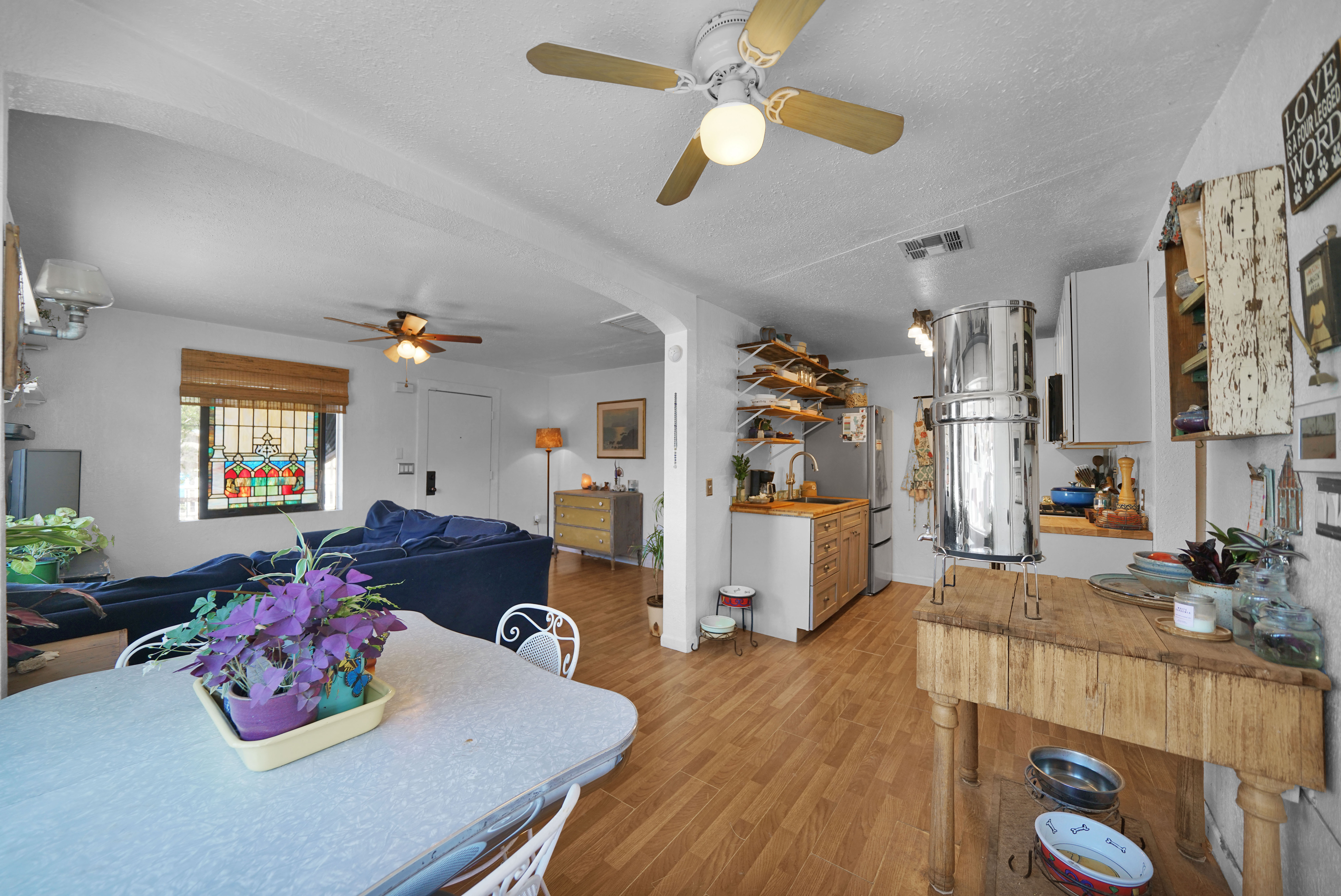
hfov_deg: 112.6
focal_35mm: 12
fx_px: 447
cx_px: 670
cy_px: 448
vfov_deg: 90.1
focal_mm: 12
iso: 400
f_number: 4
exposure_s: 1/40
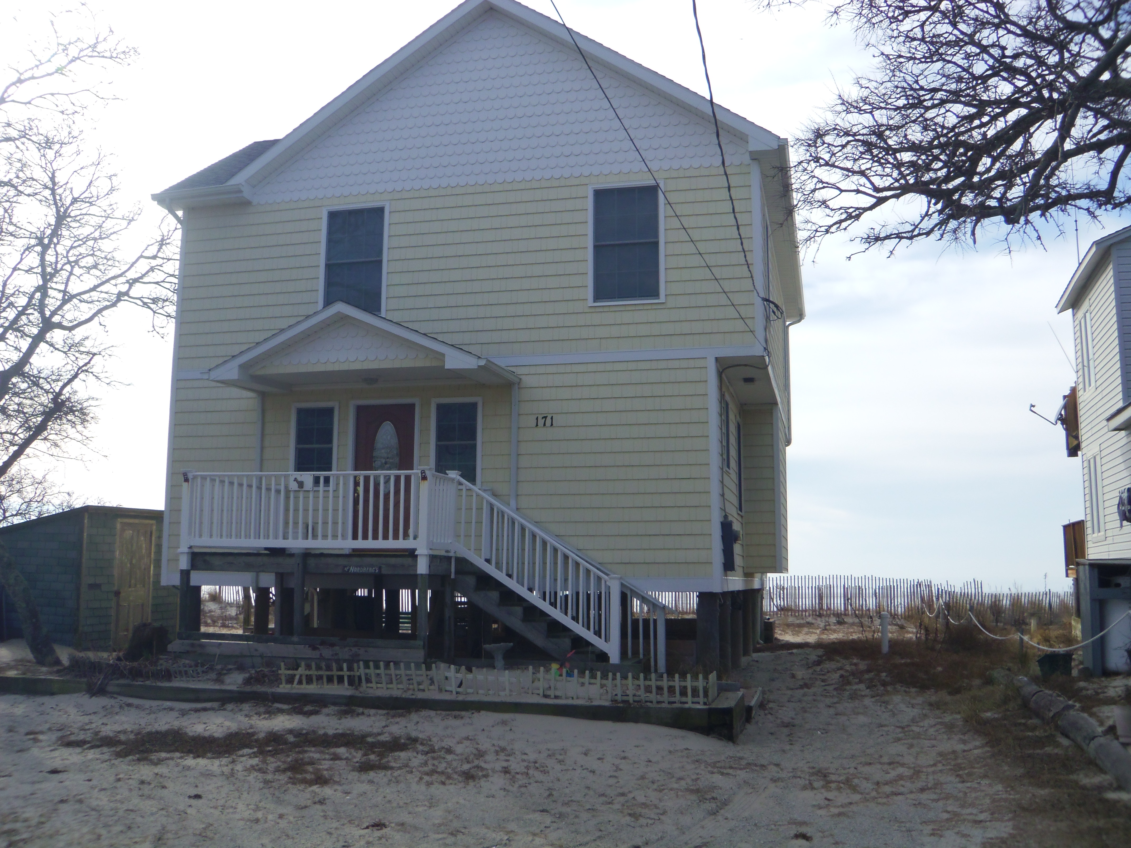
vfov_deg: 40.7
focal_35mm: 35
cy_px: 424
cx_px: 566
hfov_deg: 52.6
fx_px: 1144
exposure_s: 1/50
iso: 64
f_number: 11.7
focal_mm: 6.5
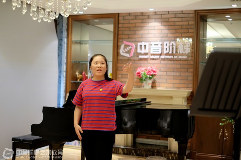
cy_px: 80
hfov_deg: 37.5
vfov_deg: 25.5
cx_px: 120
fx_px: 355
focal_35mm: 53
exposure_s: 1/75
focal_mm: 35
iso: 640
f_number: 1.4
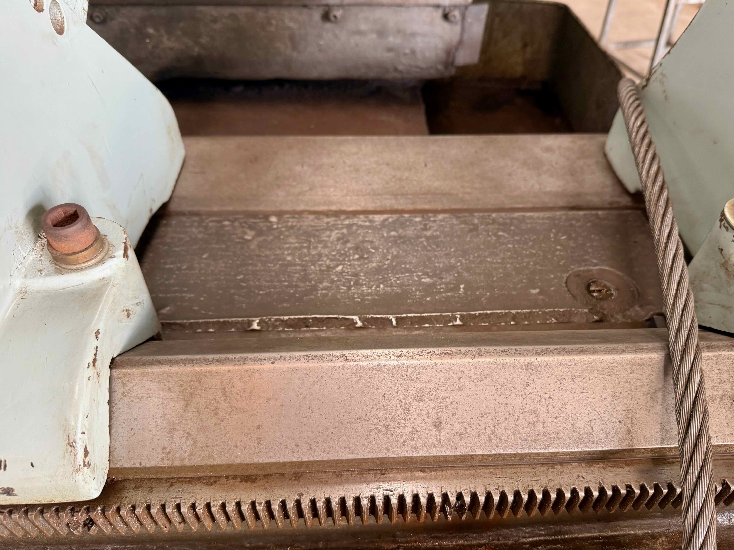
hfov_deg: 67.2
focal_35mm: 26
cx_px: 395
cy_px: 294
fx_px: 551
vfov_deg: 53.0
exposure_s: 1/74
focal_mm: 6.76
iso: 200
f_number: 1.78
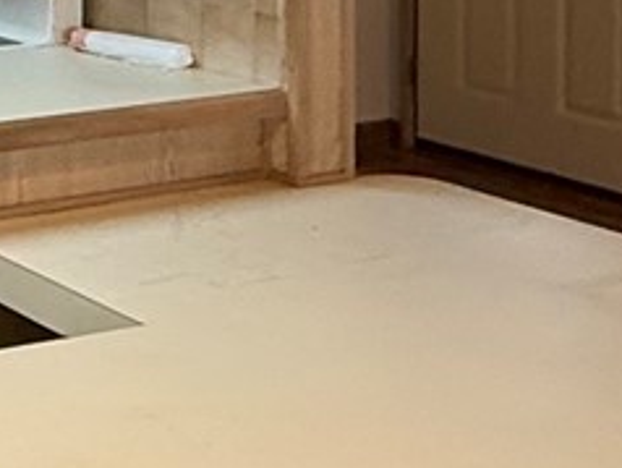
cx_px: -447
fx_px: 1691
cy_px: -238
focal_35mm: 94
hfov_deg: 17.5
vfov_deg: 14.6
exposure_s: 1/120
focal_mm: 2.22
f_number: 2.2
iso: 400
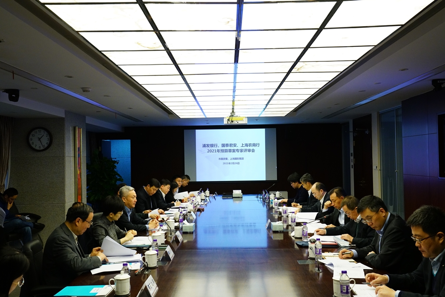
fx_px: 457
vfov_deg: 36.0
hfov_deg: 51.9
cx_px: 222
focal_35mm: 37
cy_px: 148
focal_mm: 37
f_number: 8
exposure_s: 1/100
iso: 4000
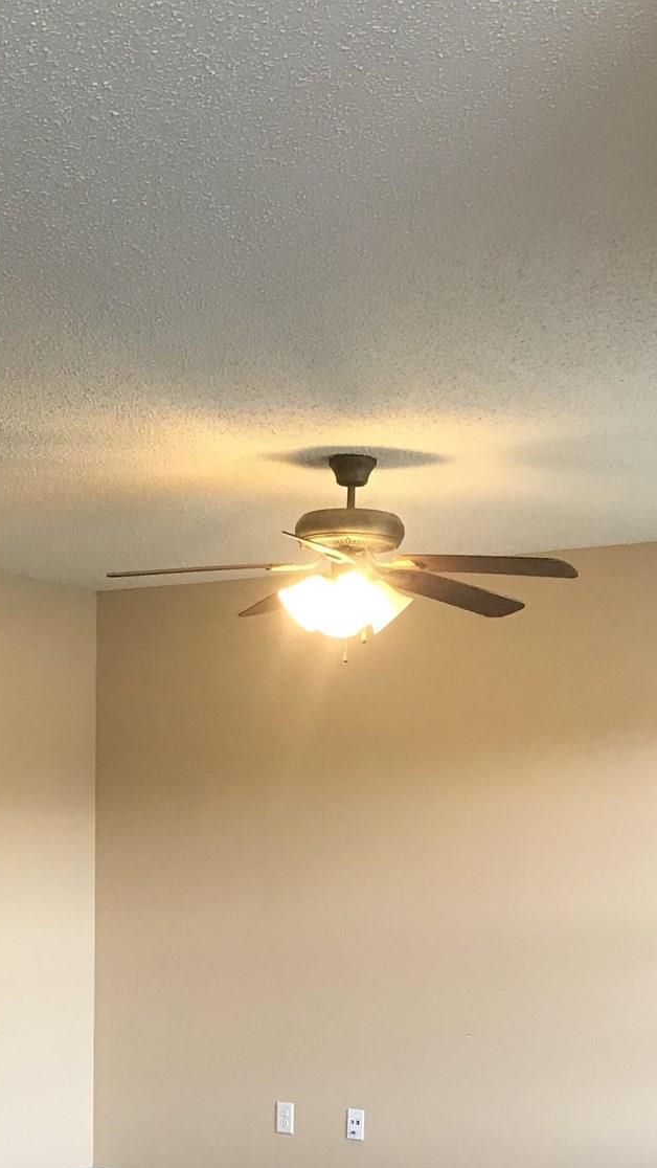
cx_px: 172
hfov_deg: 19.0
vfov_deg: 32.2
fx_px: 1951
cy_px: 970
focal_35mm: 63
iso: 40
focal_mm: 3.99
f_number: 1.8
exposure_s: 1/24
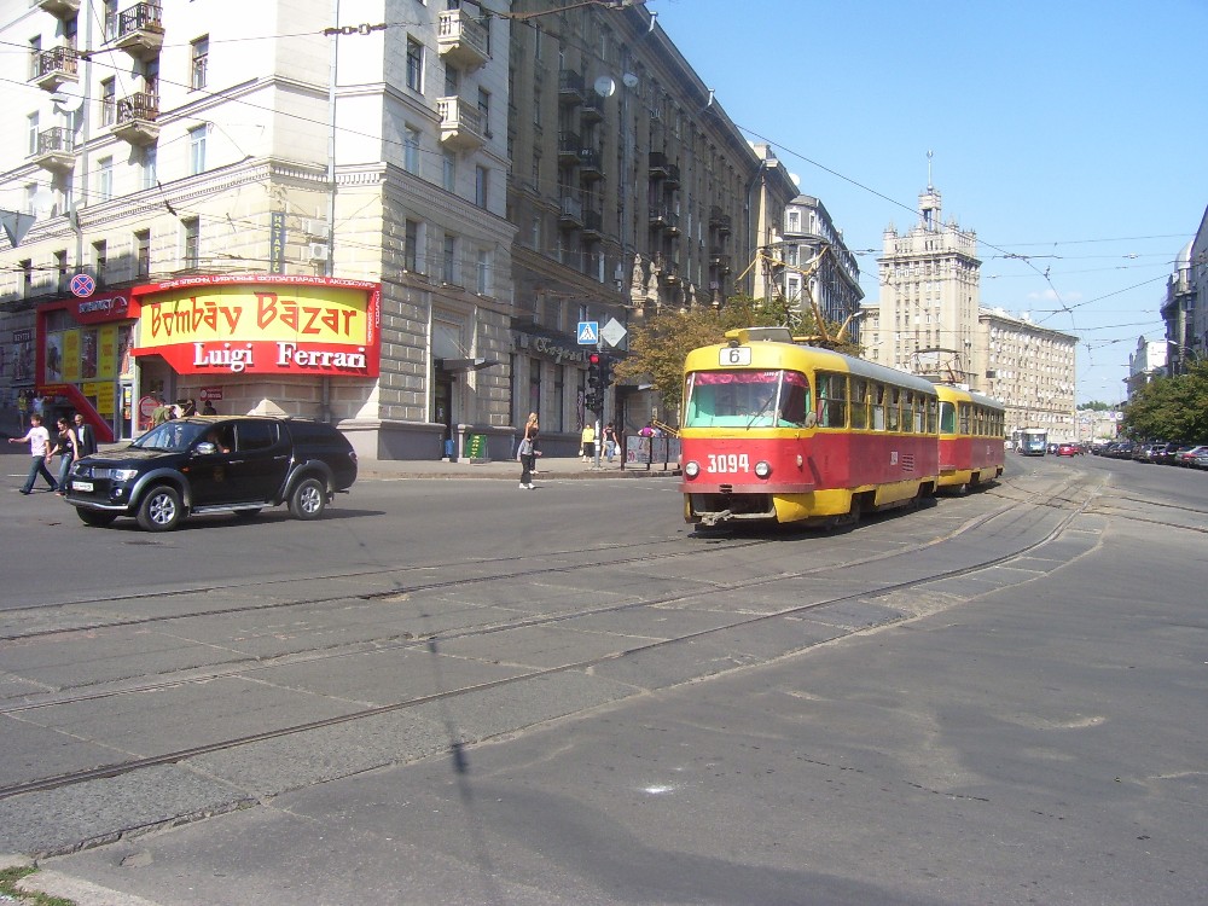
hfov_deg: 54.0
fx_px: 1187
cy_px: 453
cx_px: 604
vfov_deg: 41.8
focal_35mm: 34
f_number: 4.8
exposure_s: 1/350
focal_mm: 5.6
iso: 80
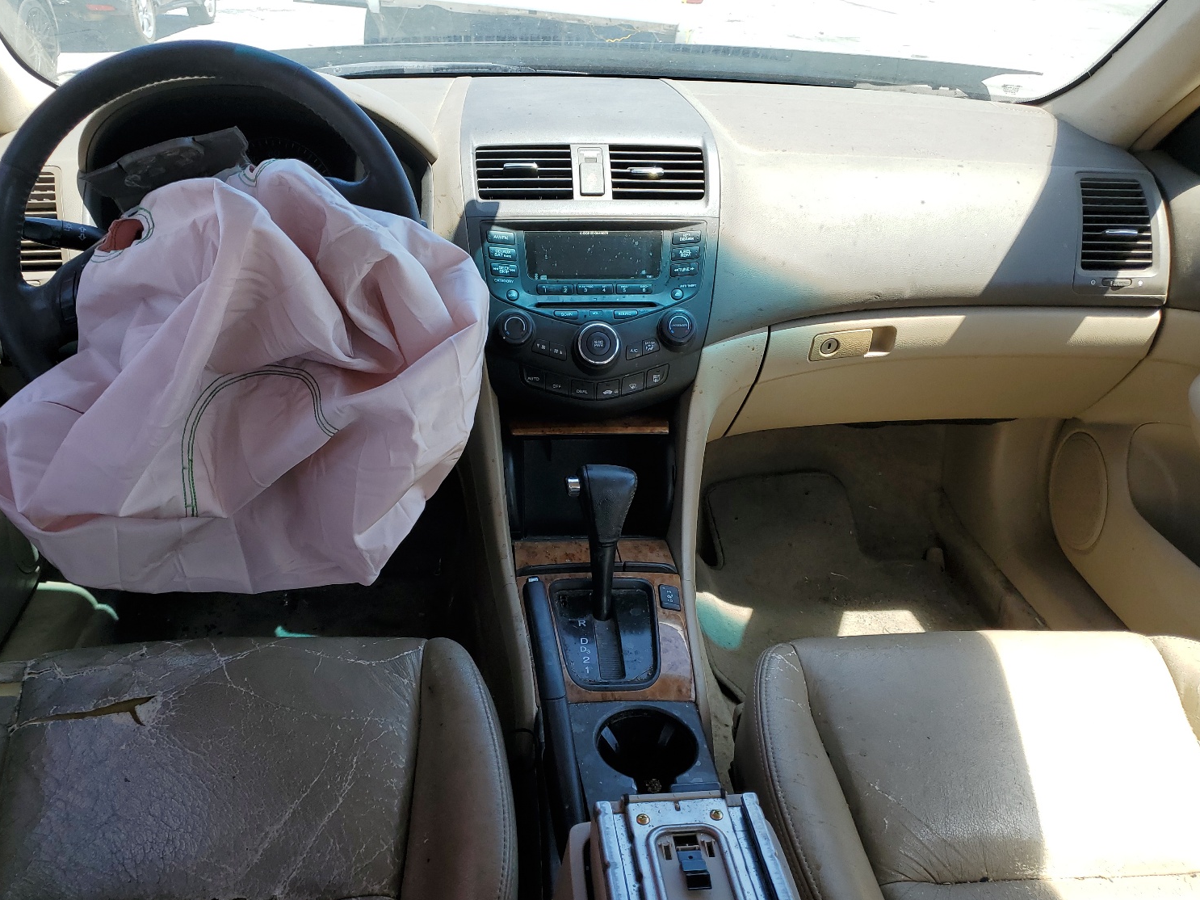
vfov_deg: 49.7
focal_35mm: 28
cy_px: 465
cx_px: 558
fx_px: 970
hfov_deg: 63.4
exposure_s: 1/500
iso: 50
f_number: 1.5
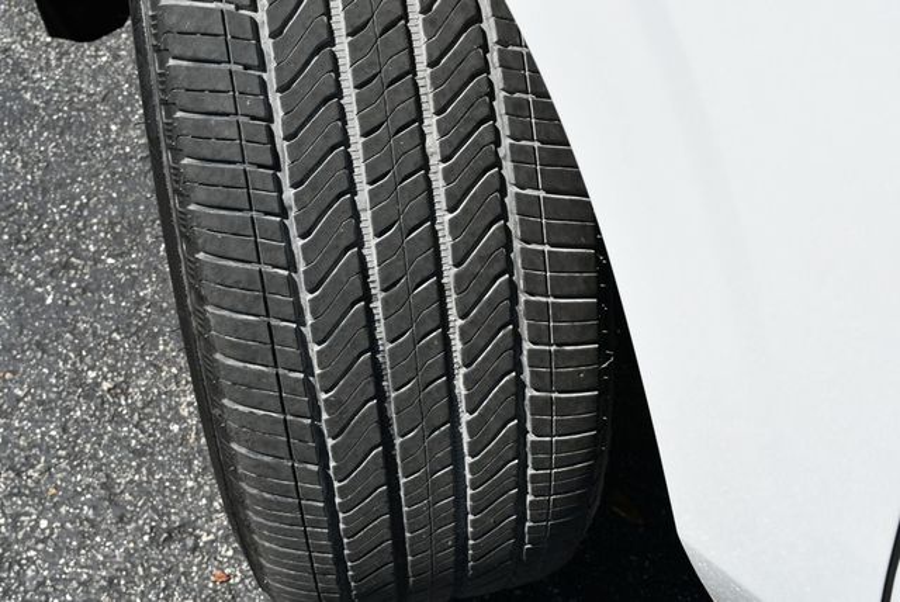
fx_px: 1201
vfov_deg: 28.1
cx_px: 450
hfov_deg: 41.1
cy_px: 301
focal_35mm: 48
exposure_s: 1/250
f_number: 8
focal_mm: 24
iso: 110
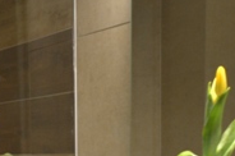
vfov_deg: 11.2
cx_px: -40
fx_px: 749
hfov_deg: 17.1
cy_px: 261
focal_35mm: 115
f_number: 3.5
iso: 640
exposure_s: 1/30
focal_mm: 20
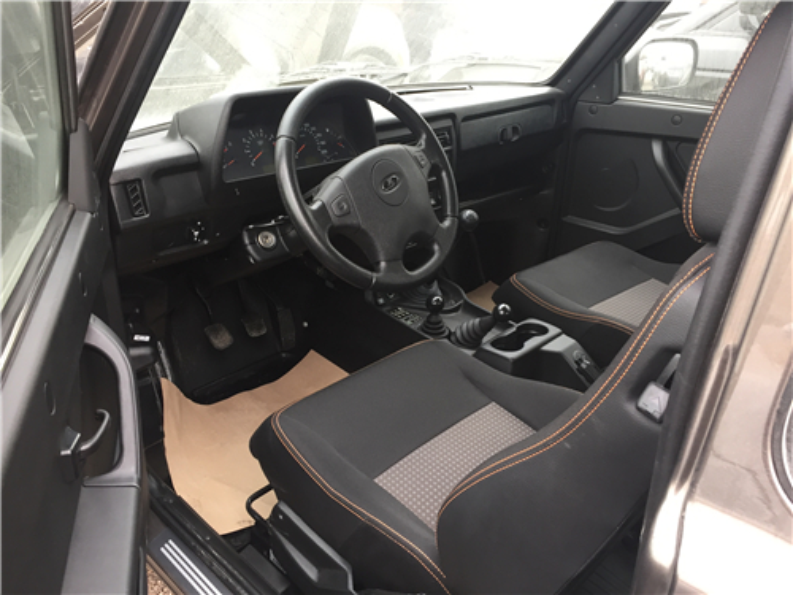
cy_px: 298
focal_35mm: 29
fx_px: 664
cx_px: 396
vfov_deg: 48.2
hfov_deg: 61.7
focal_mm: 4.15
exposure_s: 1/33
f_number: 2.2
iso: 32
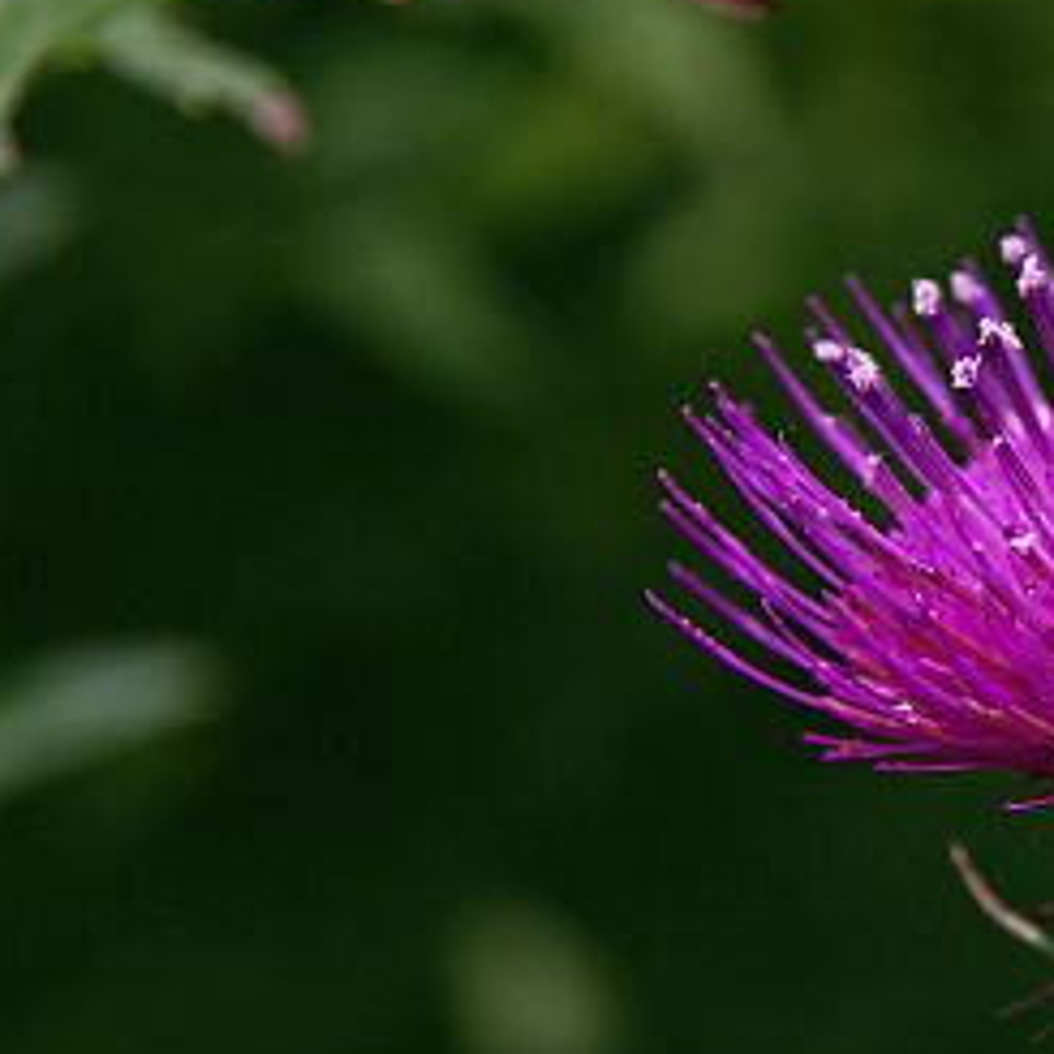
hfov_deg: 4.5
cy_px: 594
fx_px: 13436
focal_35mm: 390
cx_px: 1200
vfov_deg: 4.5
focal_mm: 125
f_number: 8
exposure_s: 1/125
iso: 100
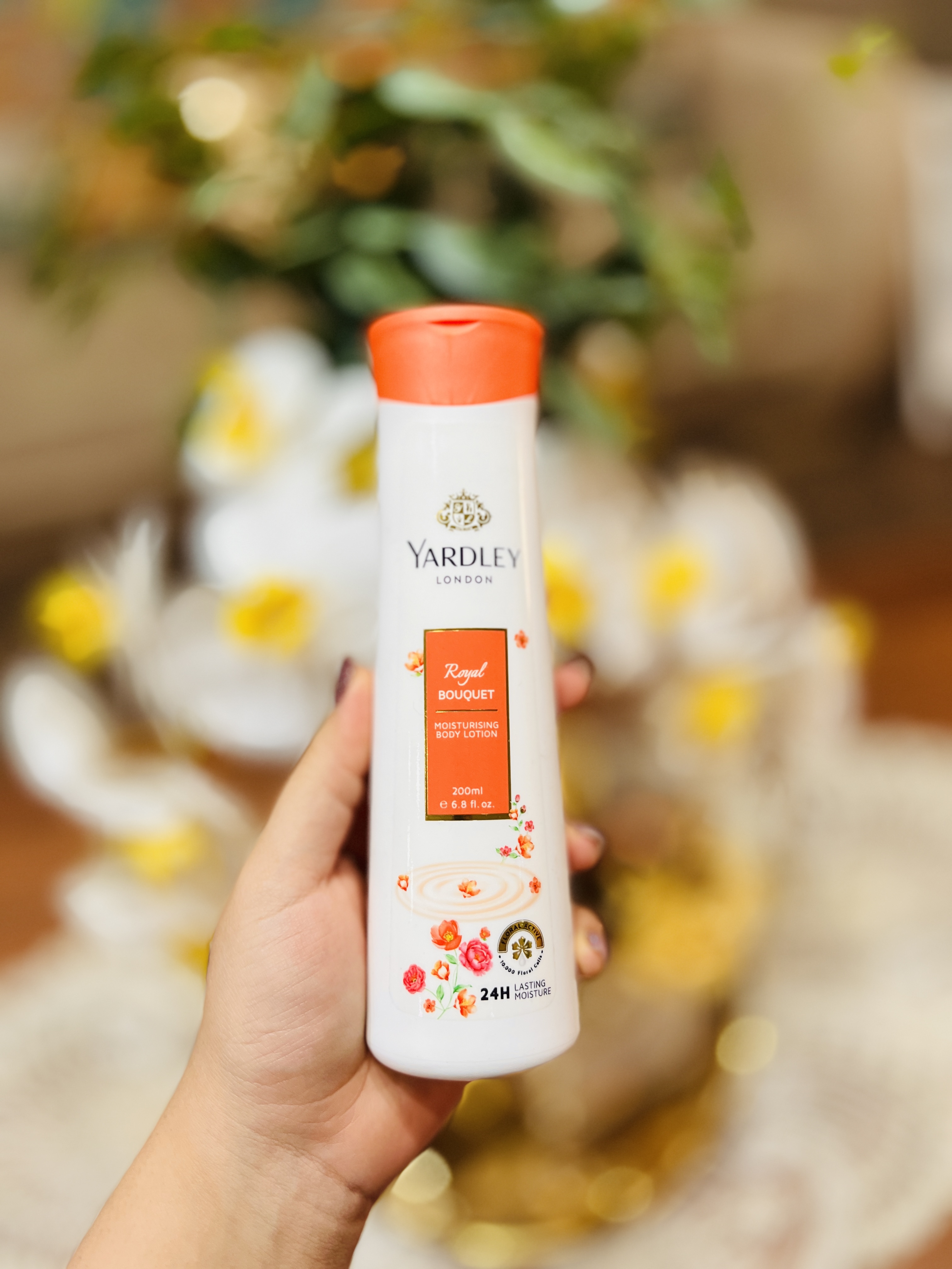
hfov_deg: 53.1
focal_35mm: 26
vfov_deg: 67.3
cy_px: 634
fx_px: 953
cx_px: 476
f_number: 1.5
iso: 125
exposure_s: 1/62
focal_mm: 5.7
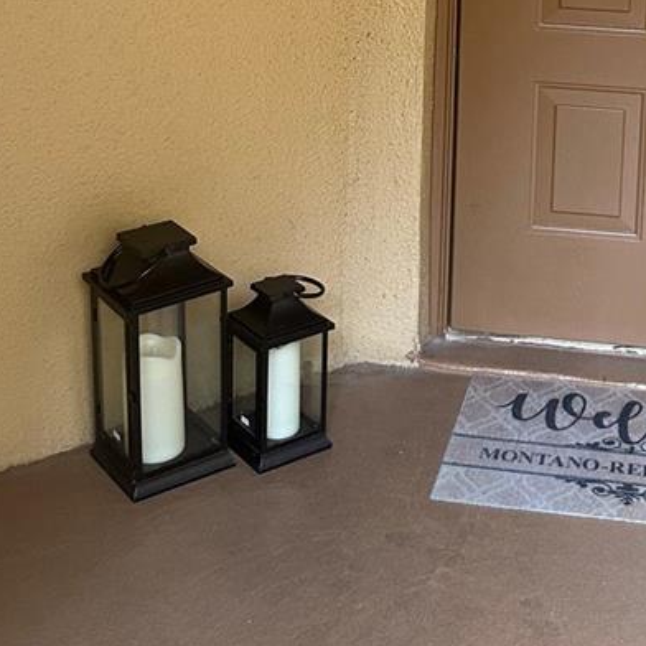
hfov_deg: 25.9
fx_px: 1372
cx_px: 547
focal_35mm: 65
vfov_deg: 24.8
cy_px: -48
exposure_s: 1/60
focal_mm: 6.86
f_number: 1.78
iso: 250
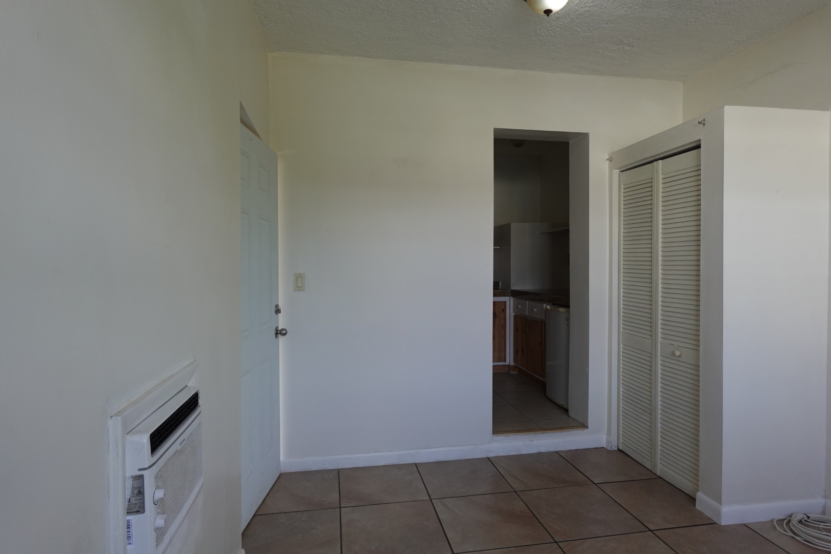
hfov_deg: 84.0
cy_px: 277
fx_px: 462
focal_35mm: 20
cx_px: 416
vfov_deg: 61.9
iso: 125
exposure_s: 1/200
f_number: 2
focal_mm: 7.6
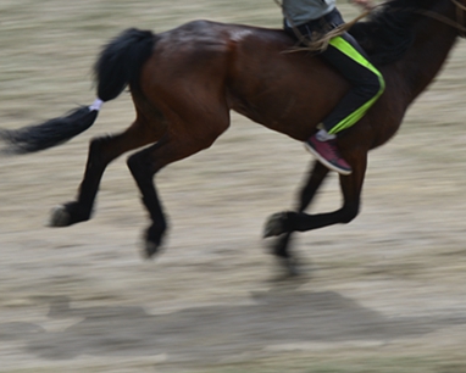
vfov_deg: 2.2
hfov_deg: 2.8
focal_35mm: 700
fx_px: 9659
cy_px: 137
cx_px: 322
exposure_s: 1/80
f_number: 16
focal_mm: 380
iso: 100
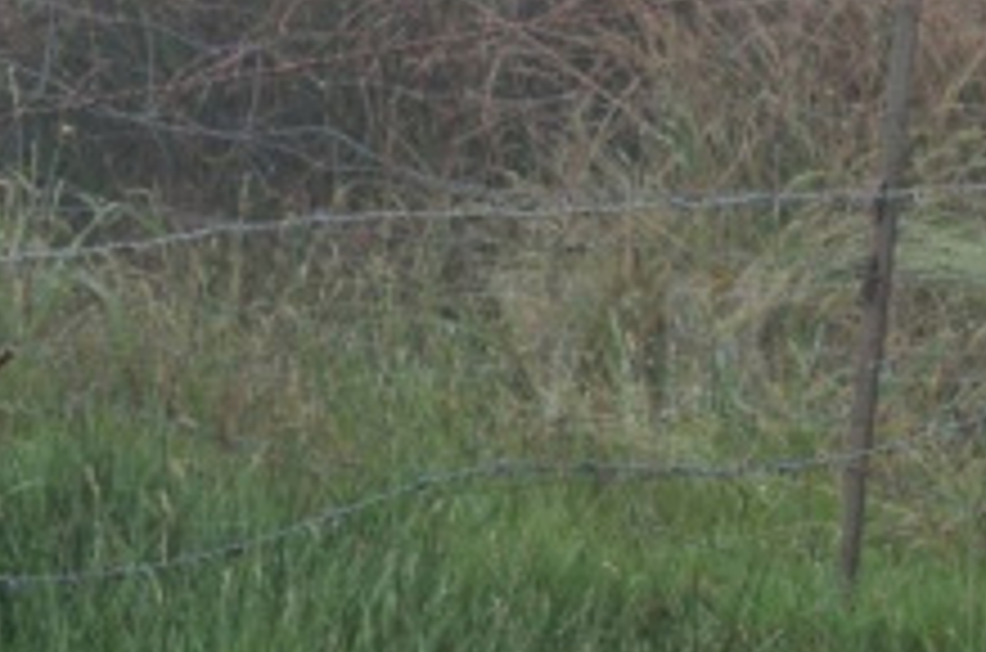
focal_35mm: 384
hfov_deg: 5.3
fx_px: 10494
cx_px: 1463
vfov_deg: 3.6
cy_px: -202
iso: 1000
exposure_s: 1/320
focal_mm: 70
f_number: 8
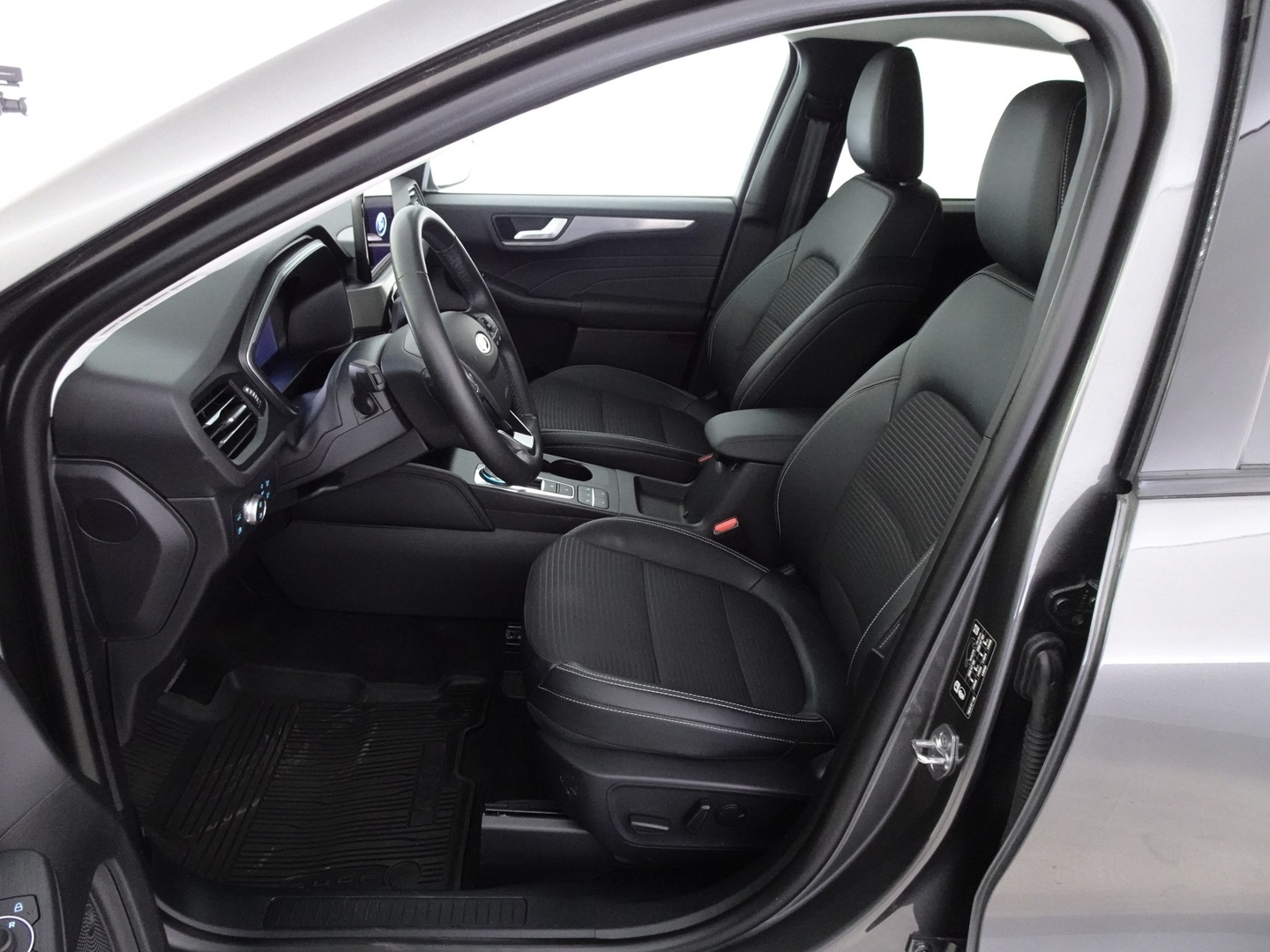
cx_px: 635
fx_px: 881
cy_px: 476
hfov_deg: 71.6
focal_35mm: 24
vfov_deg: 56.8
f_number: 3.5
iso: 800
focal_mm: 4.25
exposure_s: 1/8
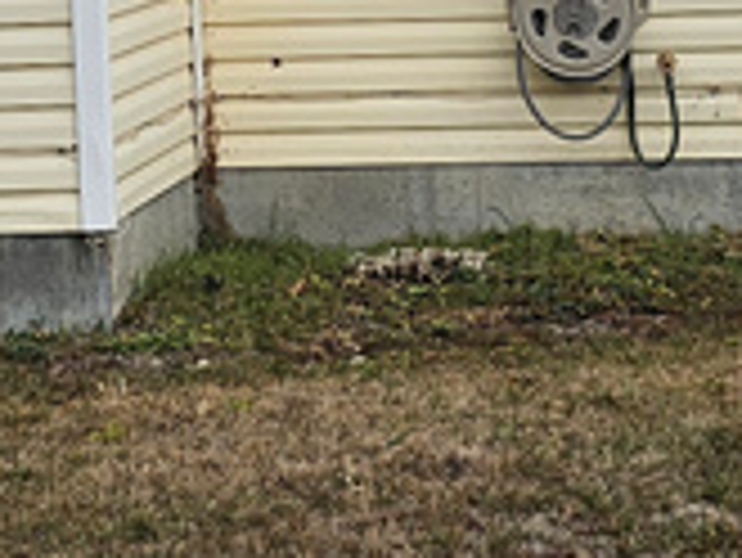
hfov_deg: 13.7
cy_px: -477
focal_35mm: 143
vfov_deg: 9.8
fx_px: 3067
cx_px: 126
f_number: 1.7
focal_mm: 6.3
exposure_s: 1/563
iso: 12
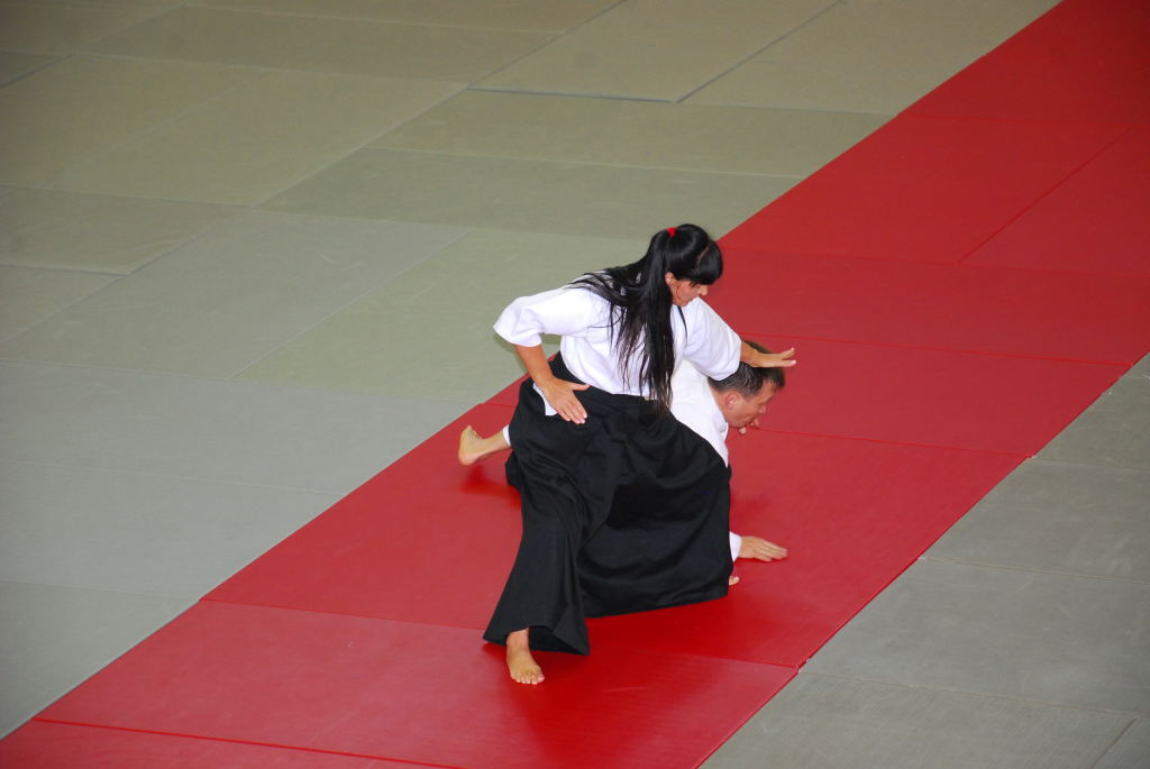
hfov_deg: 13.9
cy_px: 384
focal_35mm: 147
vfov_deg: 9.4
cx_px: 575
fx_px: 4700
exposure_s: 1/60
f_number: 7.1
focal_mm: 98
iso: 800
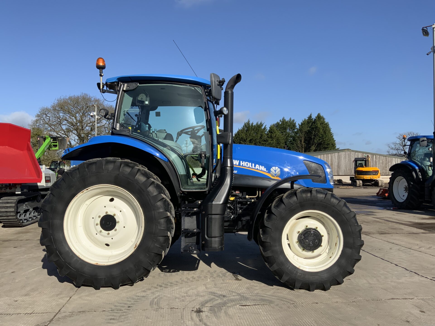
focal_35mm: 29
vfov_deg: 48.2
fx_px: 364
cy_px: 163
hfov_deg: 61.7
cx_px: 218
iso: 16
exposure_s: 1/2058
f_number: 1.8
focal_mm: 3
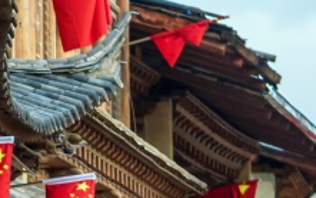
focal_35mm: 523
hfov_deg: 4.0
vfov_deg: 2.5
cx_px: 452
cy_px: 455
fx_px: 4503
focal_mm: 105
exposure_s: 1/60
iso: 1000
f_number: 4
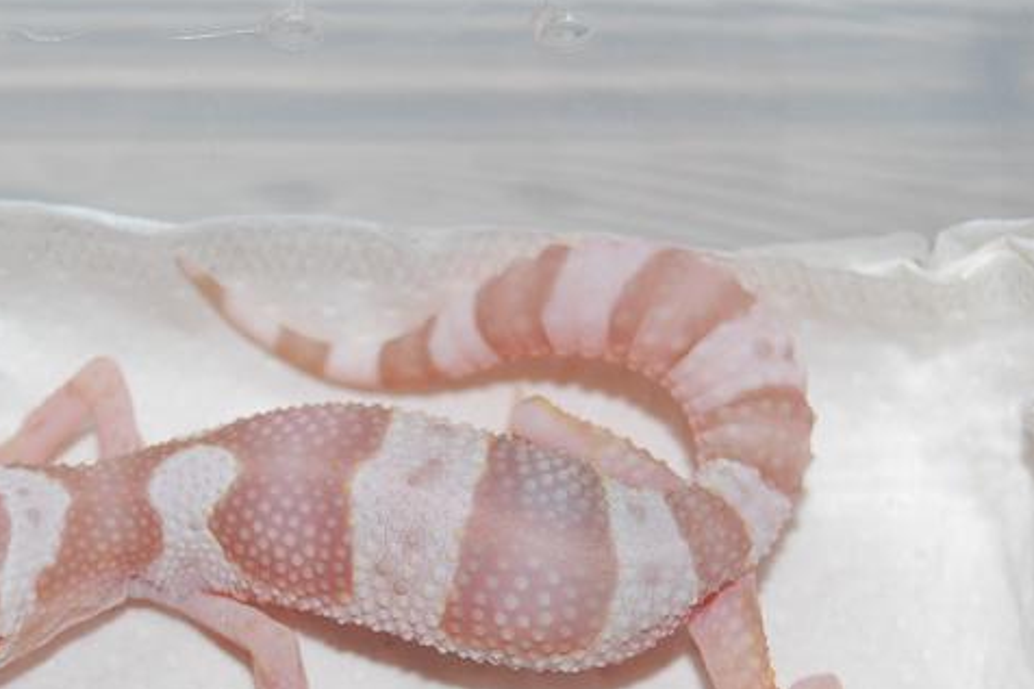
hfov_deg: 18.7
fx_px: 3129
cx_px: 376
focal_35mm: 109
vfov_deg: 12.5
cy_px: 515
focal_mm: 46
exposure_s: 1/500
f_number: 5.6
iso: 400
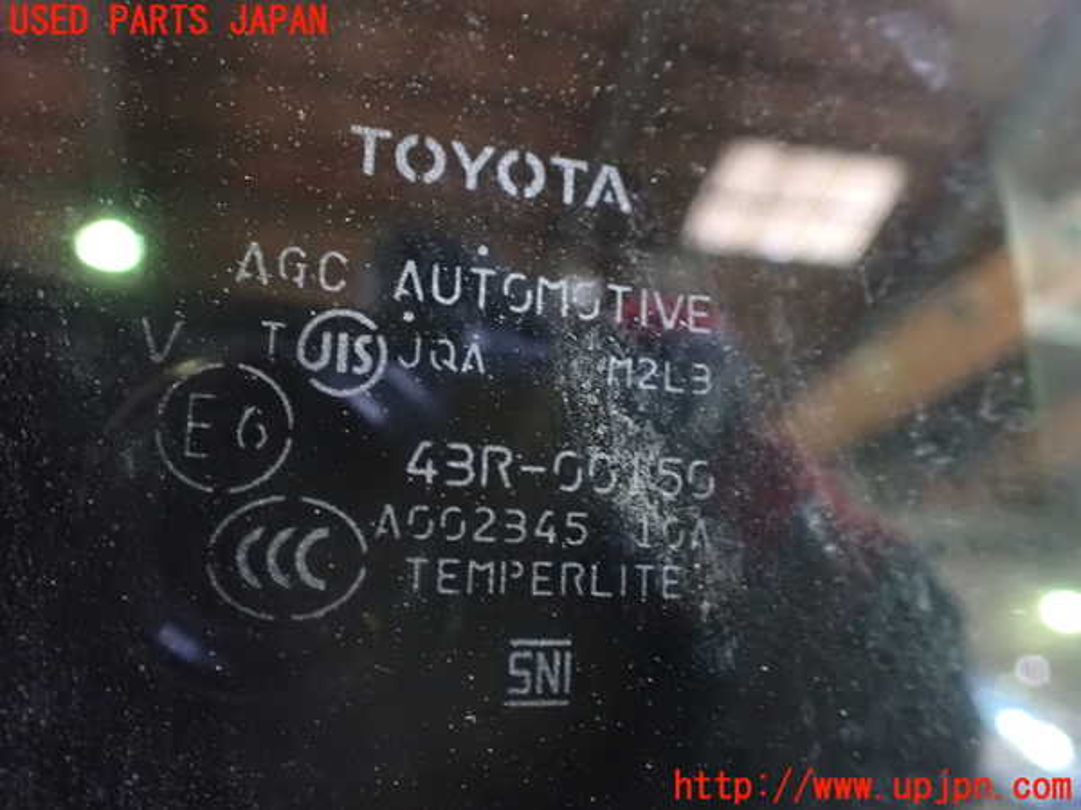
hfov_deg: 60.0
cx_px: 540
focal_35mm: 30
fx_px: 937
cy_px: 405
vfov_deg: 46.8
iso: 1600
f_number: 2.3
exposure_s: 1/20
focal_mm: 5.4
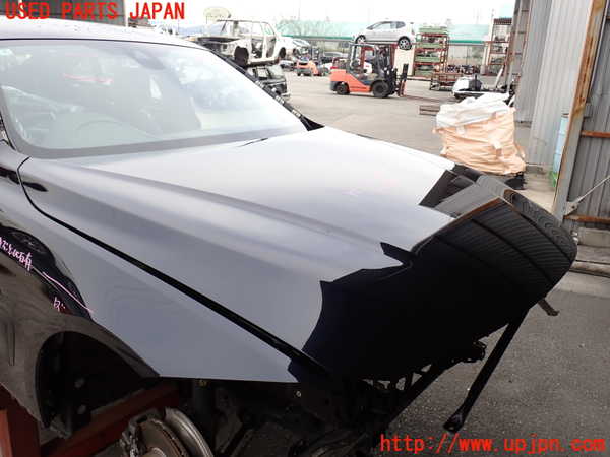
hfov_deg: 60.0
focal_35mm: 30
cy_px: 228
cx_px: 305
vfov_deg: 46.8
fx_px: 529
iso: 100
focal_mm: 5.4
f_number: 3.2
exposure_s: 1/320
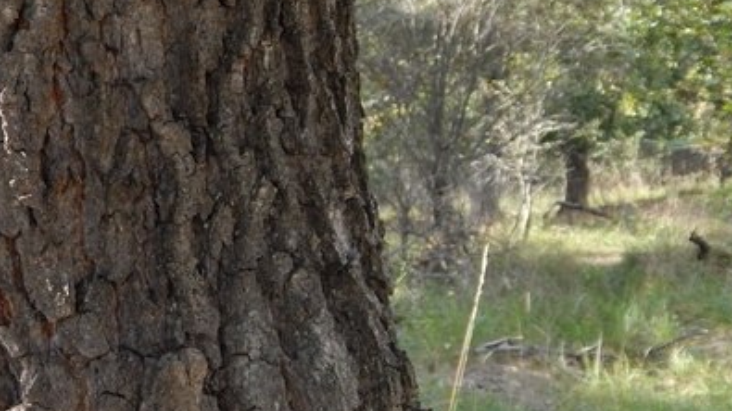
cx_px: 100
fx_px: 2096
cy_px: 280
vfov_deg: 11.2
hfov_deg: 19.5
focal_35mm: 108
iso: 320
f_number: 3.7
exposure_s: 1/250
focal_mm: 8.6
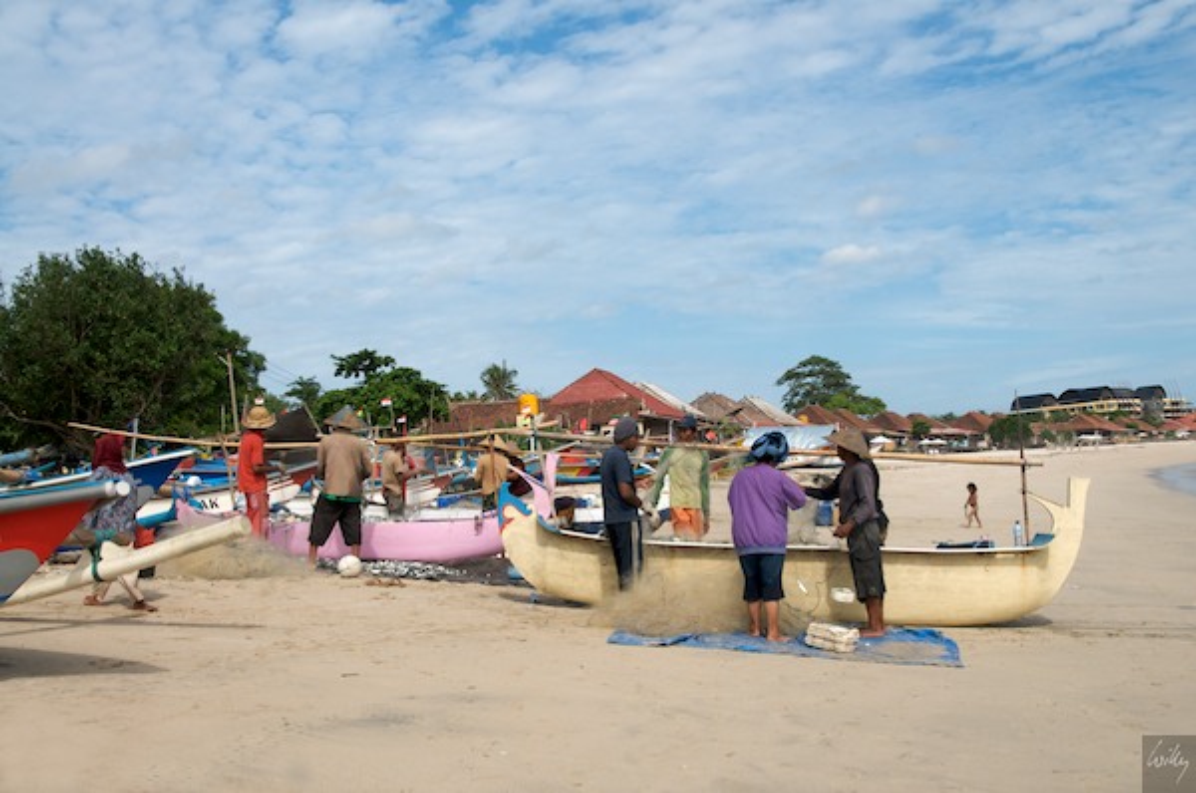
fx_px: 1493
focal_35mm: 45
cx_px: 598
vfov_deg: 29.8
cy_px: 396
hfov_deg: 43.7
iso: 320
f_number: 11
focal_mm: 30
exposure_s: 1/500
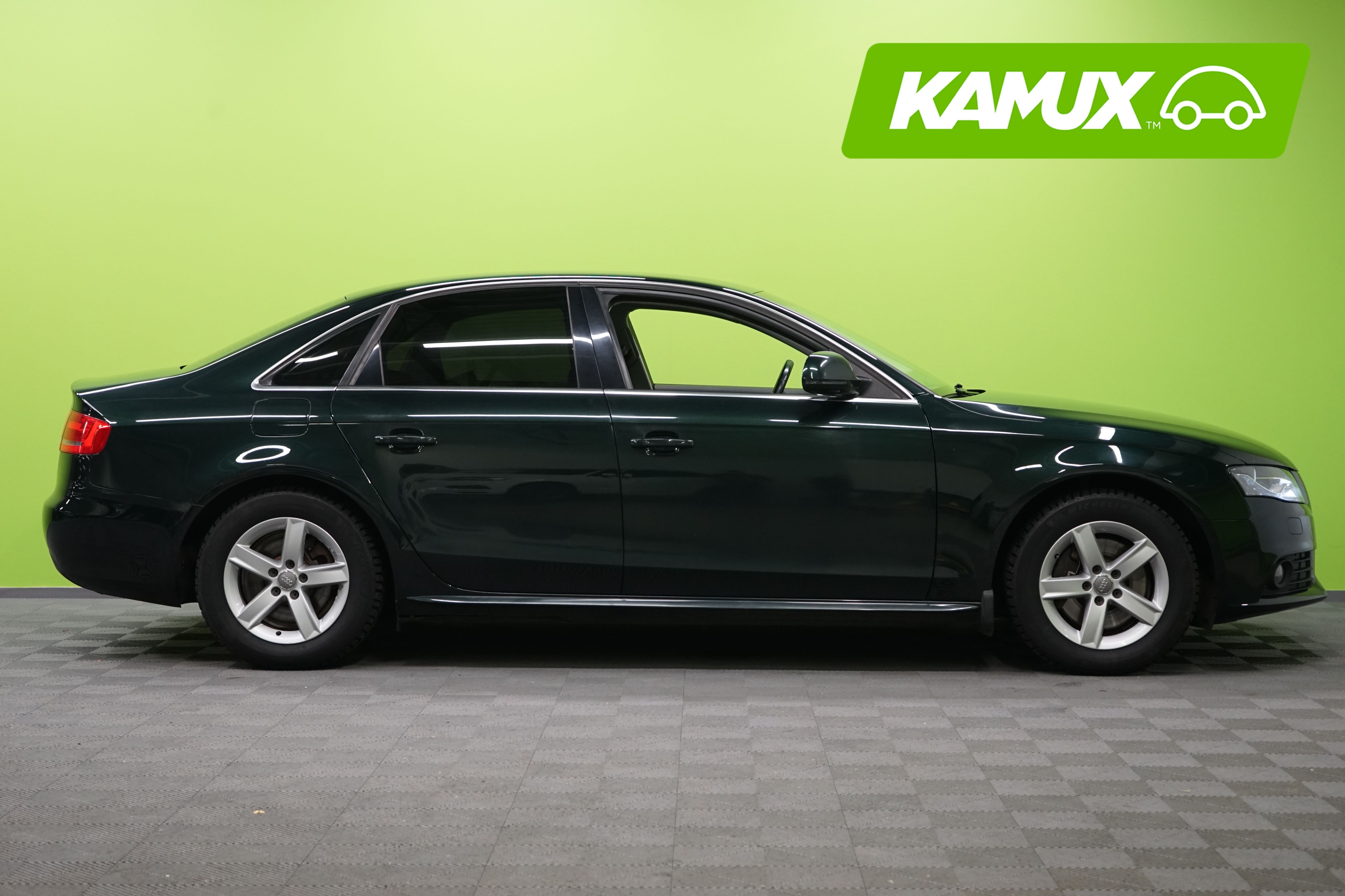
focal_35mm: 58
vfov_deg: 23.4
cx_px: 672
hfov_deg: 34.5
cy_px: 448
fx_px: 2167
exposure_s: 1/60
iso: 1250
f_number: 5.6
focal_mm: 58
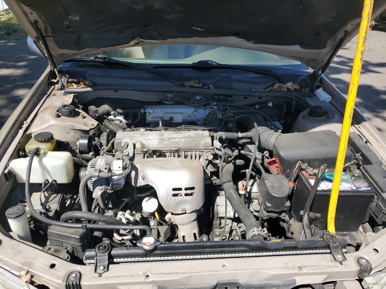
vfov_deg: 53.1
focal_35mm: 26
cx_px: 193
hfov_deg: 67.3
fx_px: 290
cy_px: 144
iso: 50
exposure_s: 1/2000
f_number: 1.5
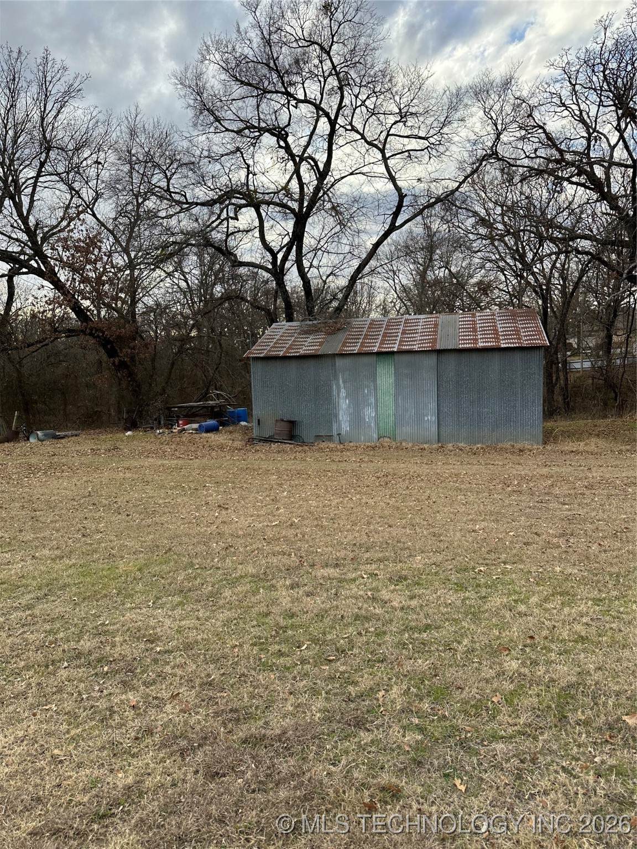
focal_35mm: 24
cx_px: 318
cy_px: 424
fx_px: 589
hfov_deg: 56.8
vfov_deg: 71.6
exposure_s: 1/943
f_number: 1.78
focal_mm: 6.86
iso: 80
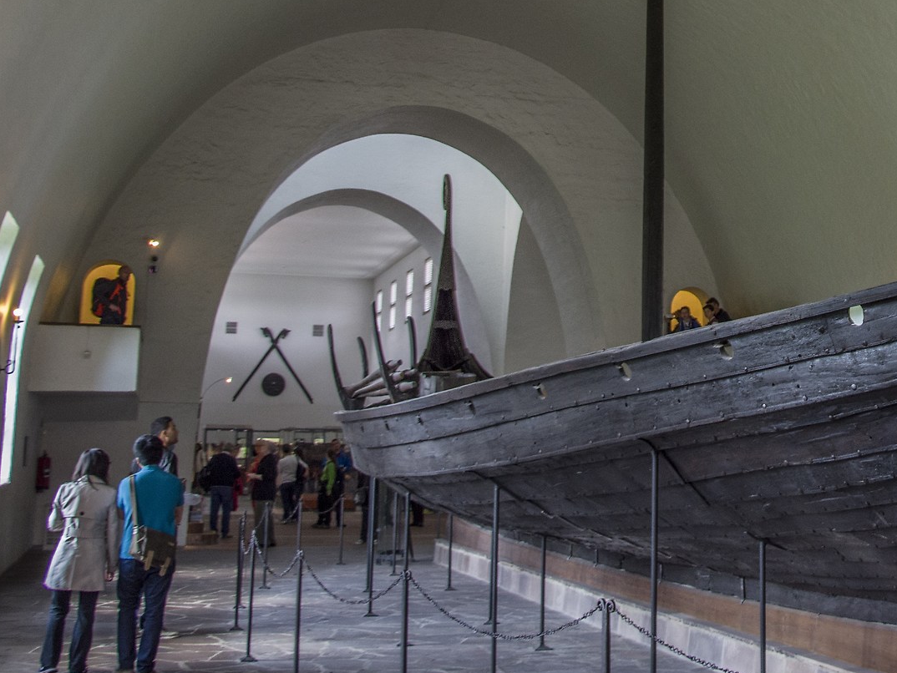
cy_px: 70
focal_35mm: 58
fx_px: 1503
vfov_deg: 24.5
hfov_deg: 31.3
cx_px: 848
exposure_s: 1/30
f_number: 3.5
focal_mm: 18
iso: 640
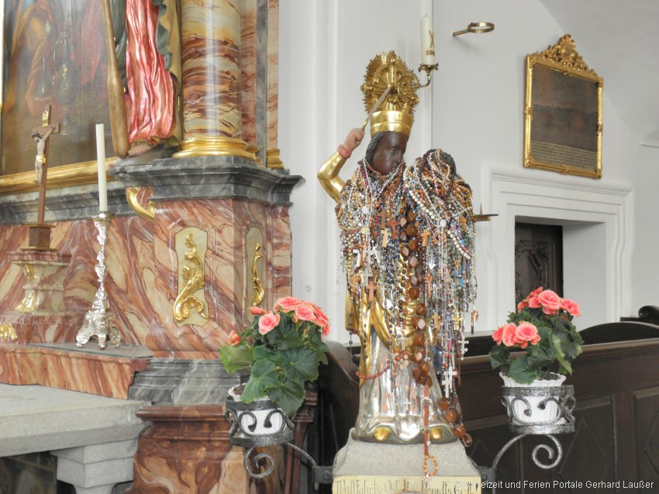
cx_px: 330
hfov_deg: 40.4
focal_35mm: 47
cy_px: 247
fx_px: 895
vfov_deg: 30.9
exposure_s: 1/10
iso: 100
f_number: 3.4
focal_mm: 8.53
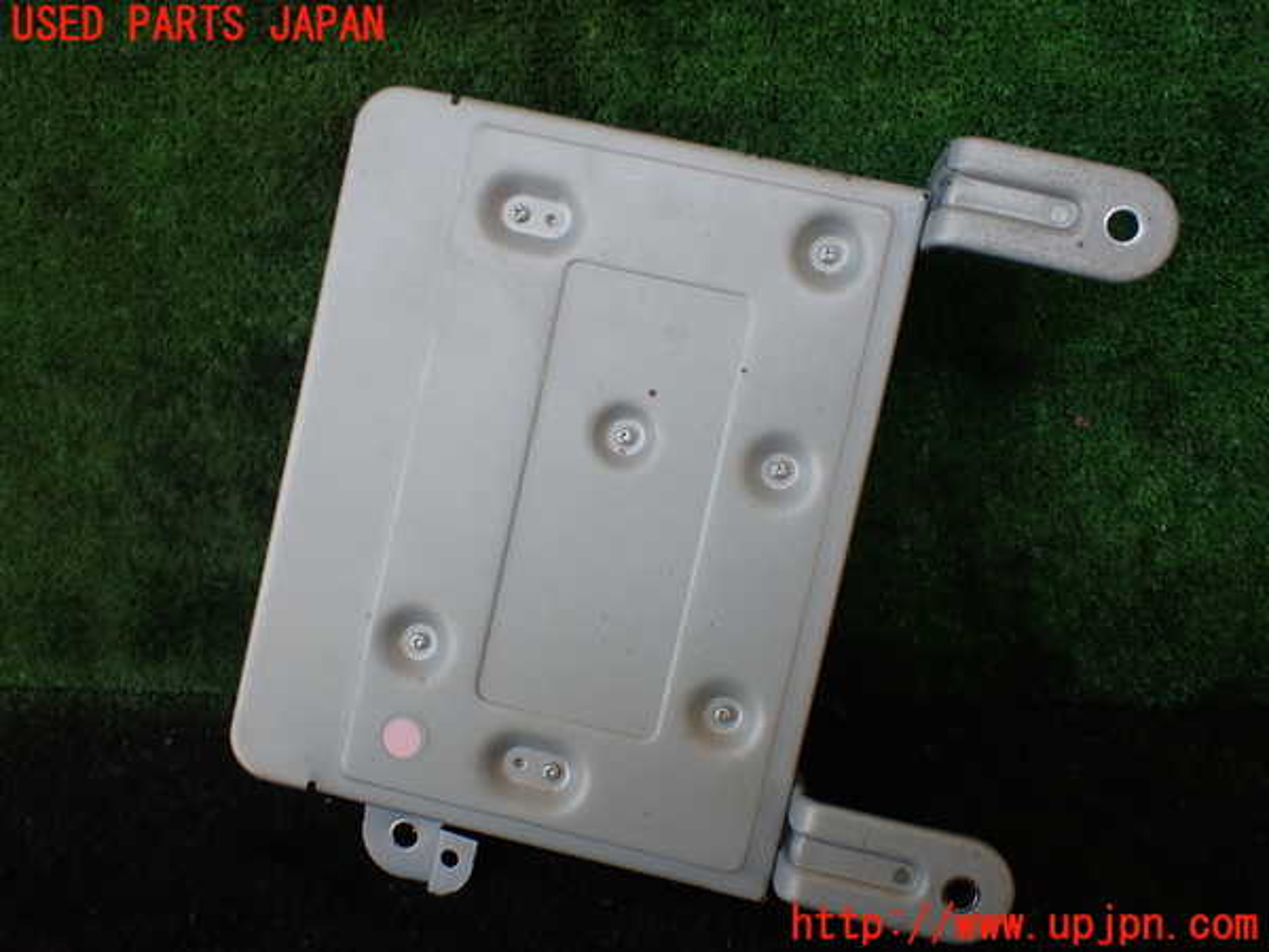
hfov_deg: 60.0
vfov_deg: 46.8
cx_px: 634
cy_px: 476
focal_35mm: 30
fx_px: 1100
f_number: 2.3
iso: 125
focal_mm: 5.4
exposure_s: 1/125
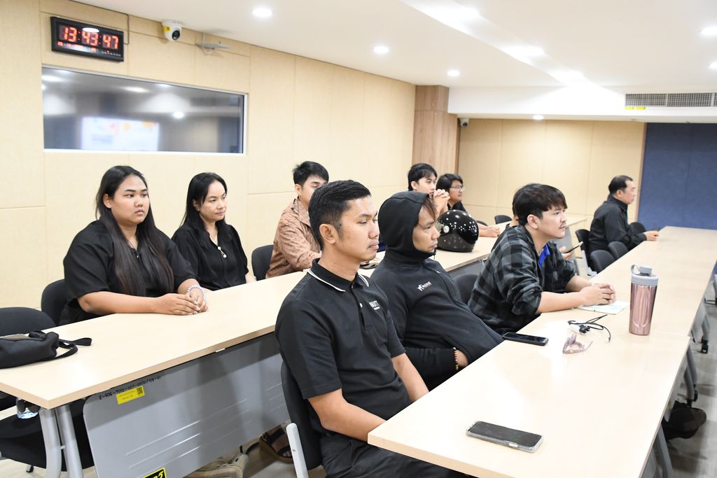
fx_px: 617
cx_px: 358
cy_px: 239
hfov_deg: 60.3
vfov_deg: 42.3
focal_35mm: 31
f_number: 5
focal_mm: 21
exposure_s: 1/100
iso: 3200
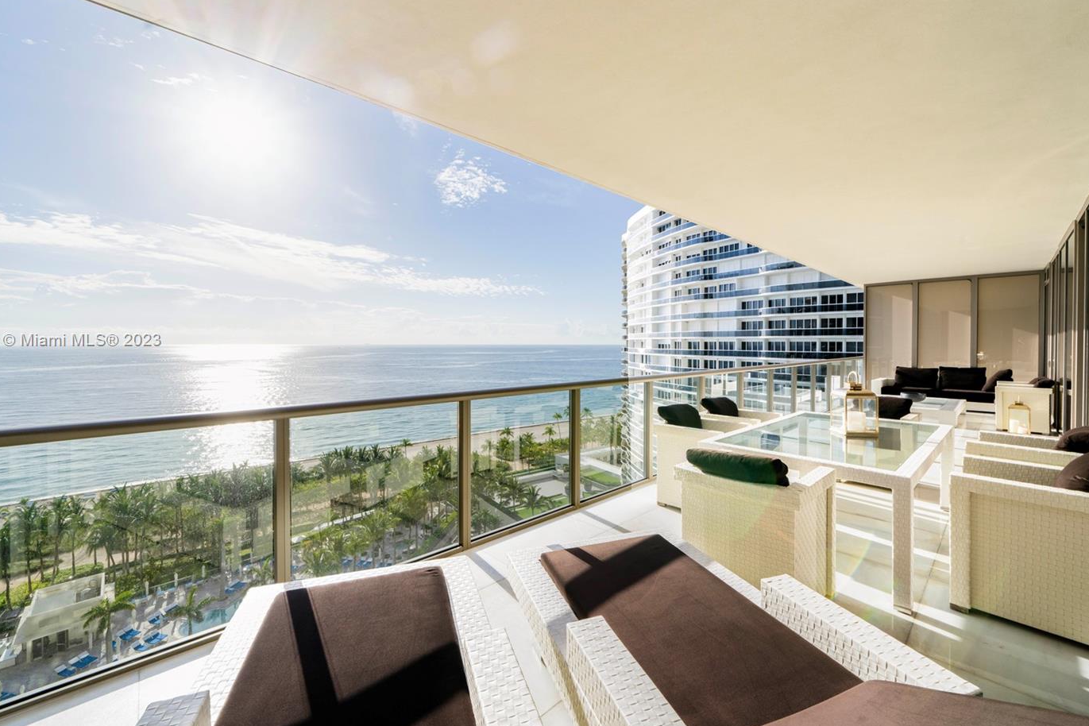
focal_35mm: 14
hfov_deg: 104.3
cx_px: 542
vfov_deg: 81.1
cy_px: 341
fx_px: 423
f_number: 11
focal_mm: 12
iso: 250
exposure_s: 1/800
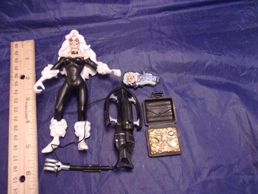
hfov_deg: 65.3
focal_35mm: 27
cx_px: 129
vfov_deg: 51.4
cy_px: 97
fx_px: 201
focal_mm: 4.9
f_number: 3
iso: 400
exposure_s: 1/17
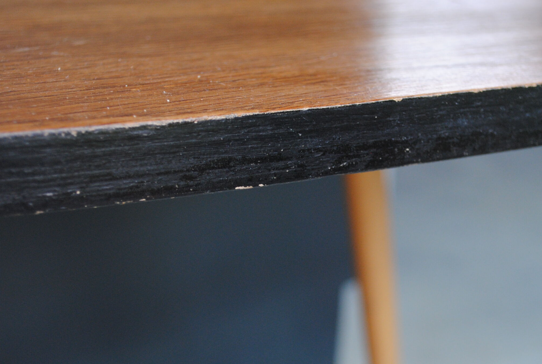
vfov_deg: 18.7
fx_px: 1101
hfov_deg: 27.6
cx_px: 320
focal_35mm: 73
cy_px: 244
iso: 500
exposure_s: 1/30
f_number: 5
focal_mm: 34
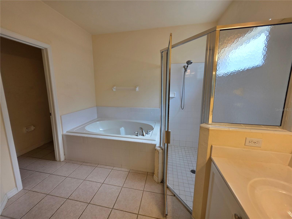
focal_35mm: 13
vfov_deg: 89.9
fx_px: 110
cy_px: 110
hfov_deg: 106.2
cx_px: 146
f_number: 1.9
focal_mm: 2.2
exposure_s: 1/120
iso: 40
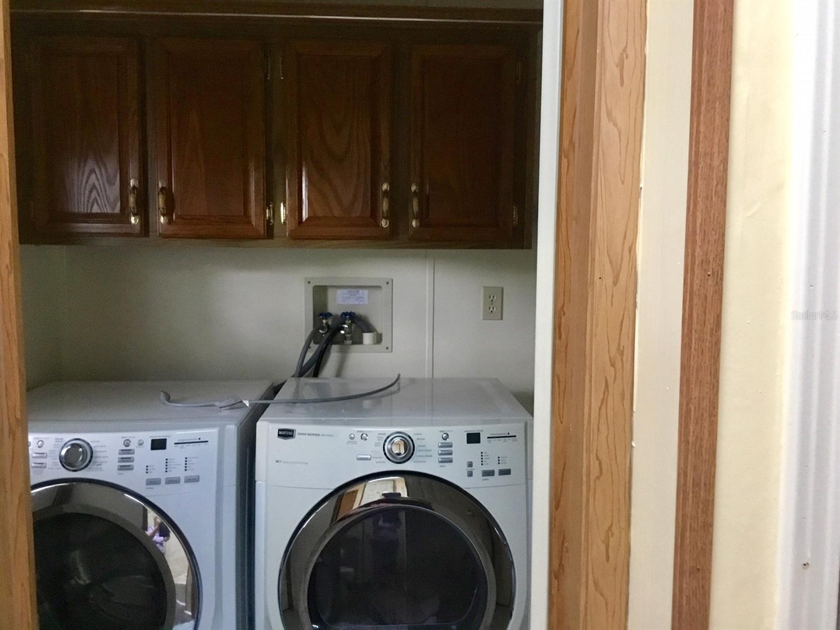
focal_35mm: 31
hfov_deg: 58.4
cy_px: 315
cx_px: 420
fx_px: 752
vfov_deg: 45.4
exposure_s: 1/17
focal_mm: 3.3
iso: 200
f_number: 2.4
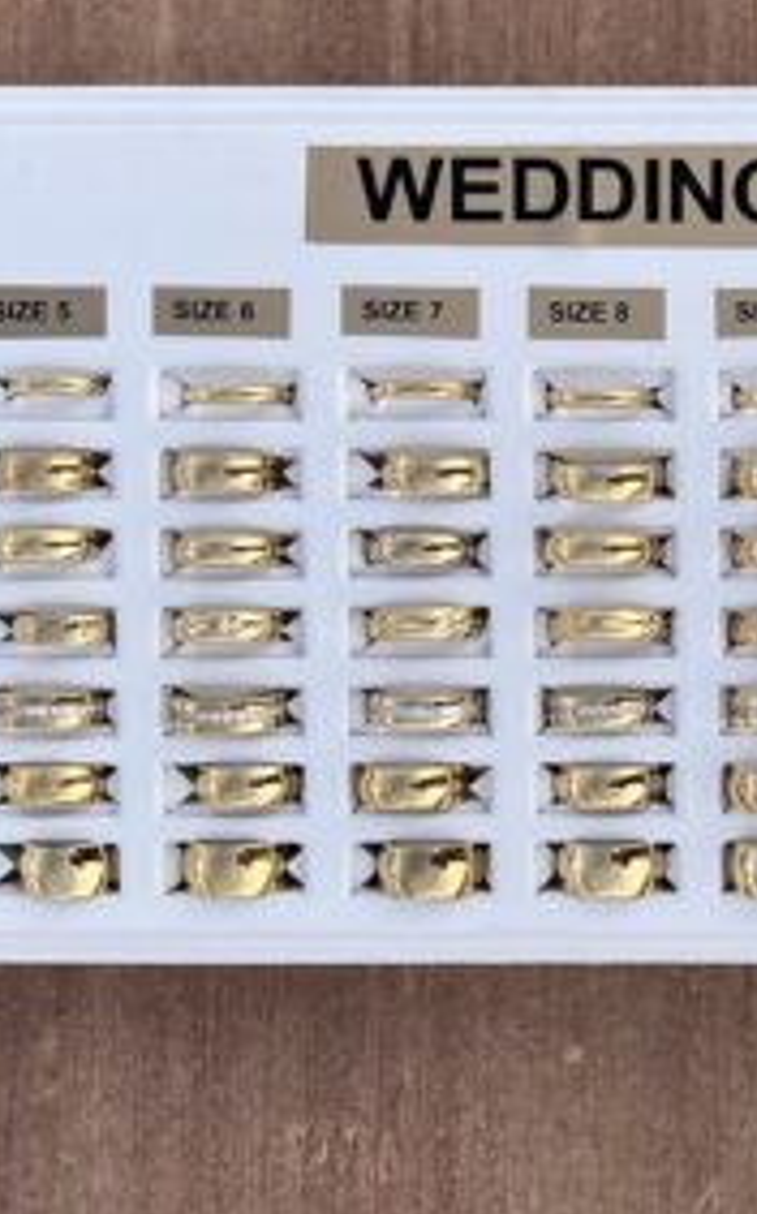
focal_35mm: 44
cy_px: 575
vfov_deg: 45.3
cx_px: 744
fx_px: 1454
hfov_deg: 27.6
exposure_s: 1/2695
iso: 50
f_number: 1.5
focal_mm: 5.7
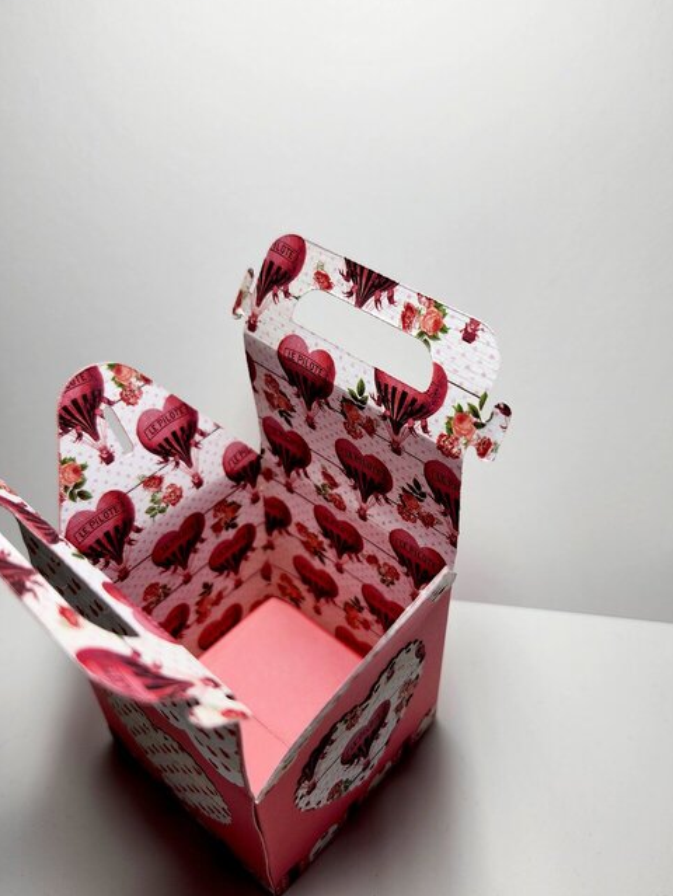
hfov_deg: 51.4
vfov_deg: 65.3
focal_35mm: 27
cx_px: 337
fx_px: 699
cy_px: 460
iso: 25
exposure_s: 1/124
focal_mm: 5.54
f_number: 1.8
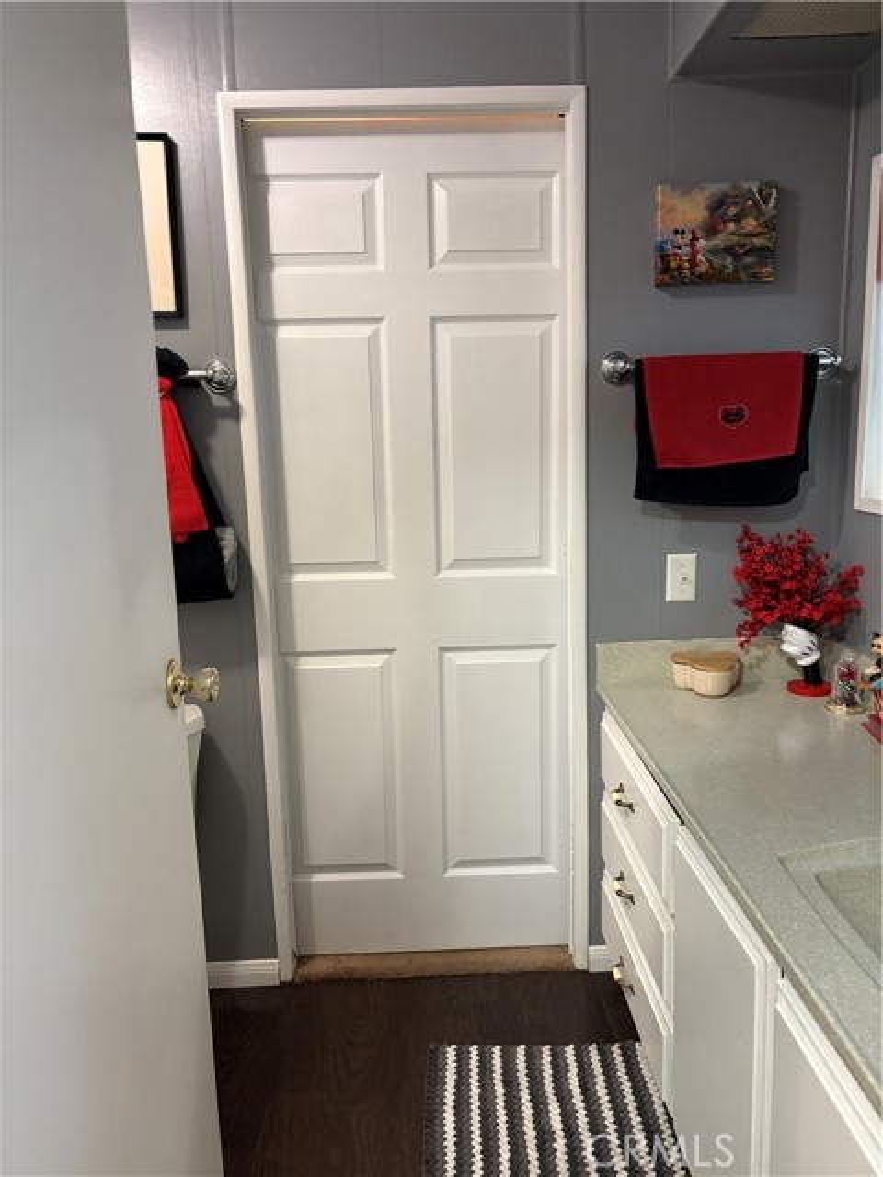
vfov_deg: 67.3
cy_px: 588
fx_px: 884
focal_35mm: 26
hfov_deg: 53.1
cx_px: 442
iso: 500
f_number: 1.6
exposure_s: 1/40
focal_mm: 5.96
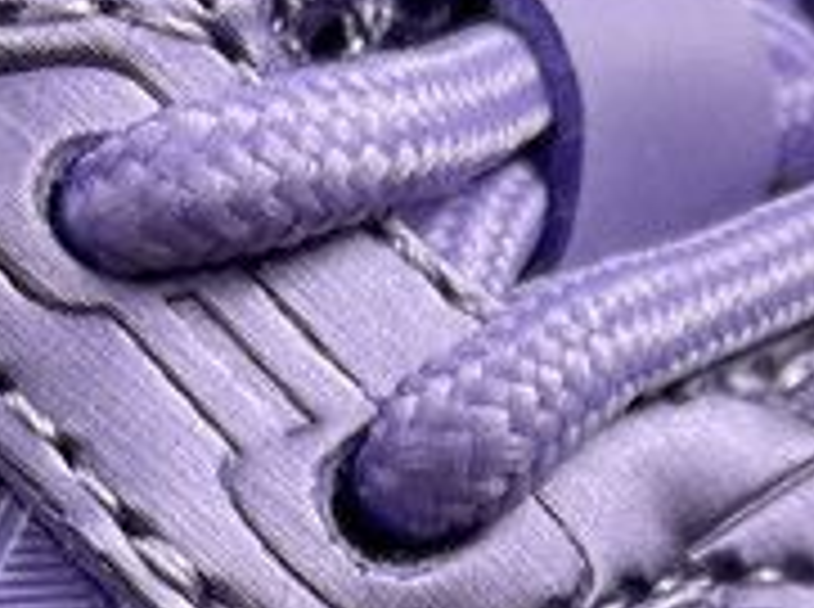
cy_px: 1333
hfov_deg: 13.4
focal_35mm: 144
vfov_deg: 9.4
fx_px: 3379
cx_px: 908
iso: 50
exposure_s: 1/100
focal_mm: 4.2
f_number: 1.6
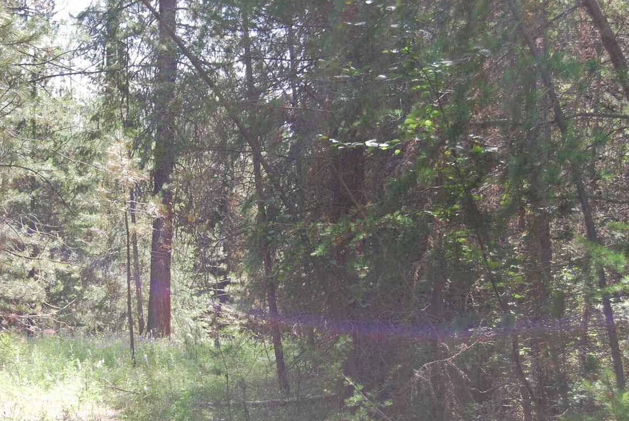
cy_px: 268
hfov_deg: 27.3
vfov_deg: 18.7
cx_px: 168
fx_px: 1277
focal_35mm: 73
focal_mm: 32
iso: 180
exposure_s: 1/125
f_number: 5.6
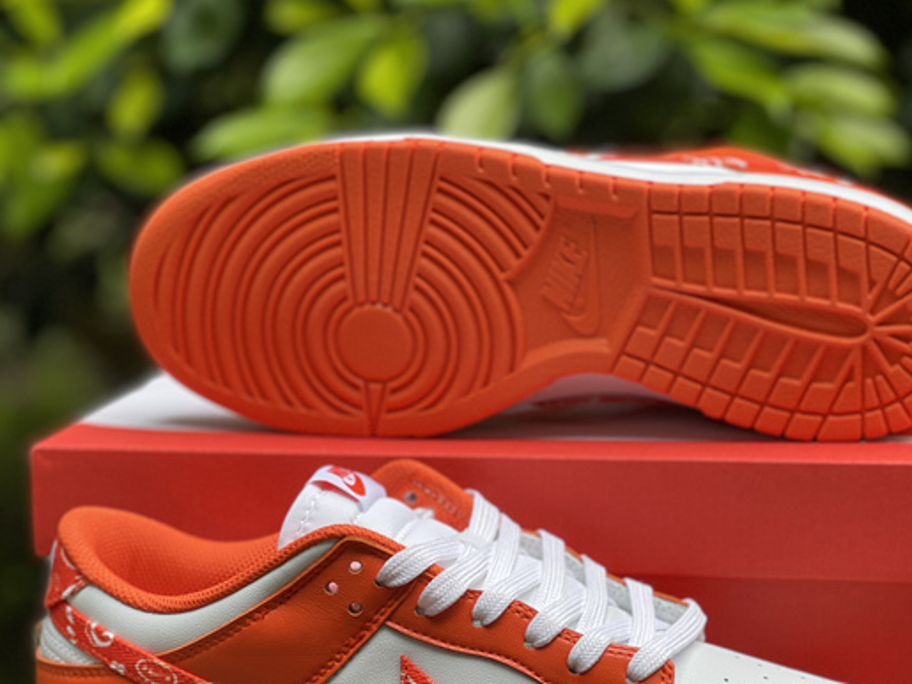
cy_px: 476
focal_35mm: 92
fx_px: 2423
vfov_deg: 16.0
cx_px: 515
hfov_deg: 21.3
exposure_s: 1/121
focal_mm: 7.5
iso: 50
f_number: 2.2
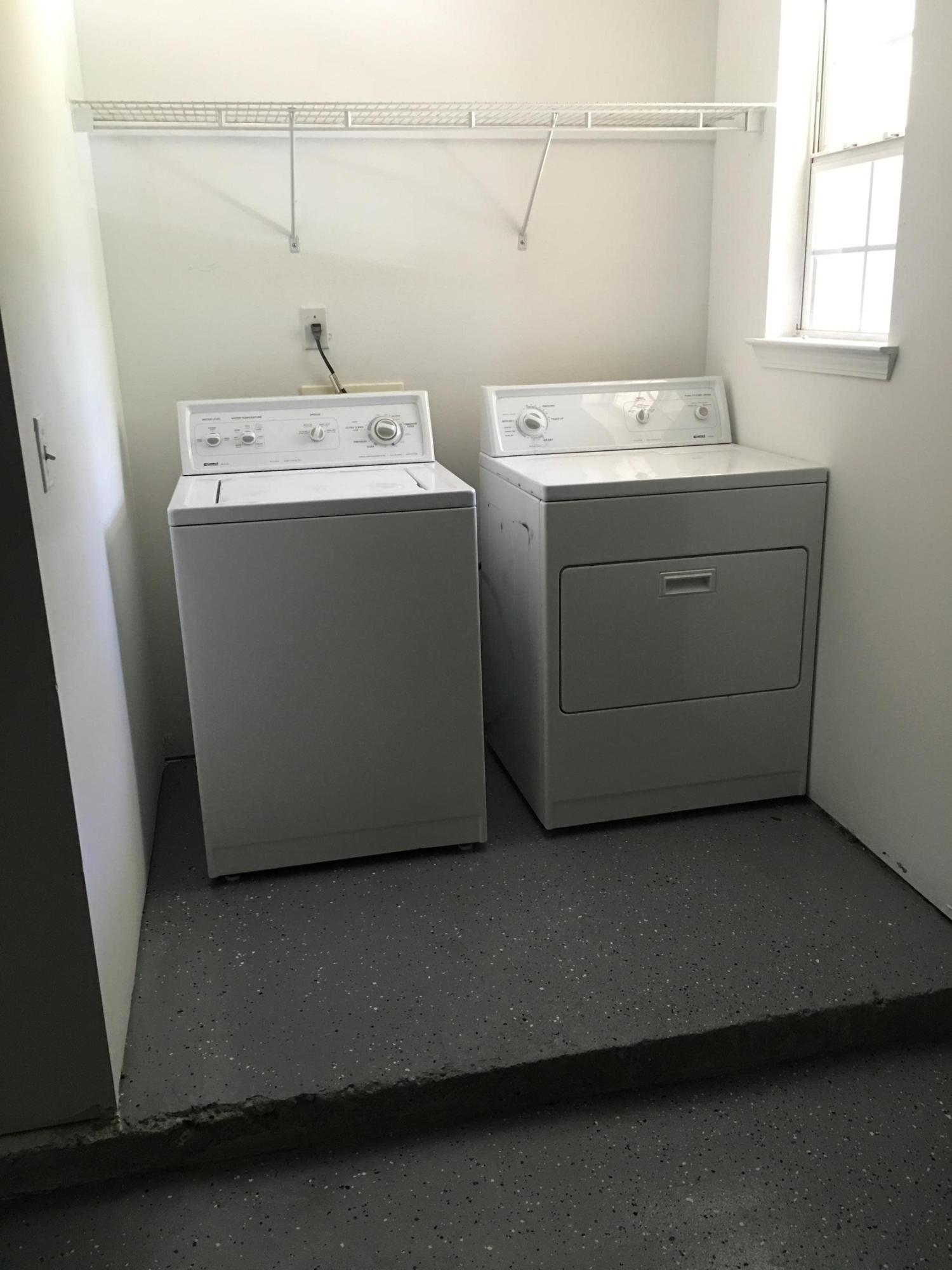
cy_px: 635
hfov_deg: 48.2
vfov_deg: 61.7
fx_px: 1063
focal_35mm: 29
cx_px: 476
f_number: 2.2
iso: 64
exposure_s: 1/15
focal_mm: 4.15
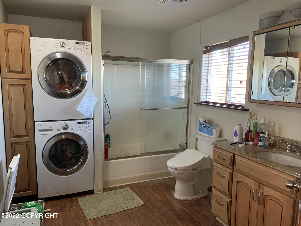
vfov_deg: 53.1
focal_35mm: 26
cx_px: 150
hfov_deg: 67.3
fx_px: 226
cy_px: 113
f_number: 1.8
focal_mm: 4.25
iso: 250
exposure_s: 1/60
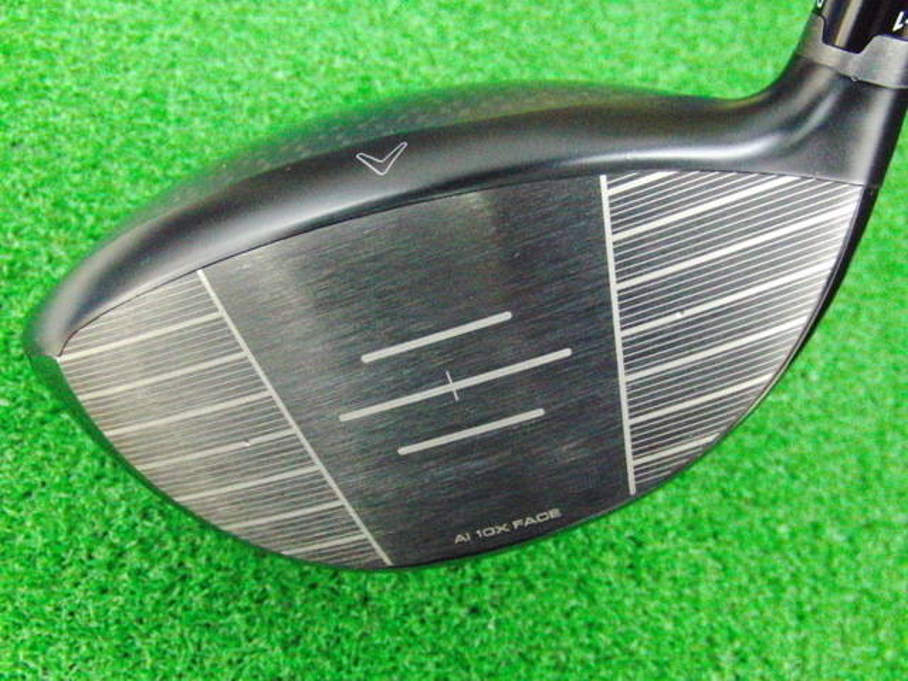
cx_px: 454
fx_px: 971
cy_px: 340
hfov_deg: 50.1
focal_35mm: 37
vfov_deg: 38.7
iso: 3200
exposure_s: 1/80
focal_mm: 6.42
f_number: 3.6
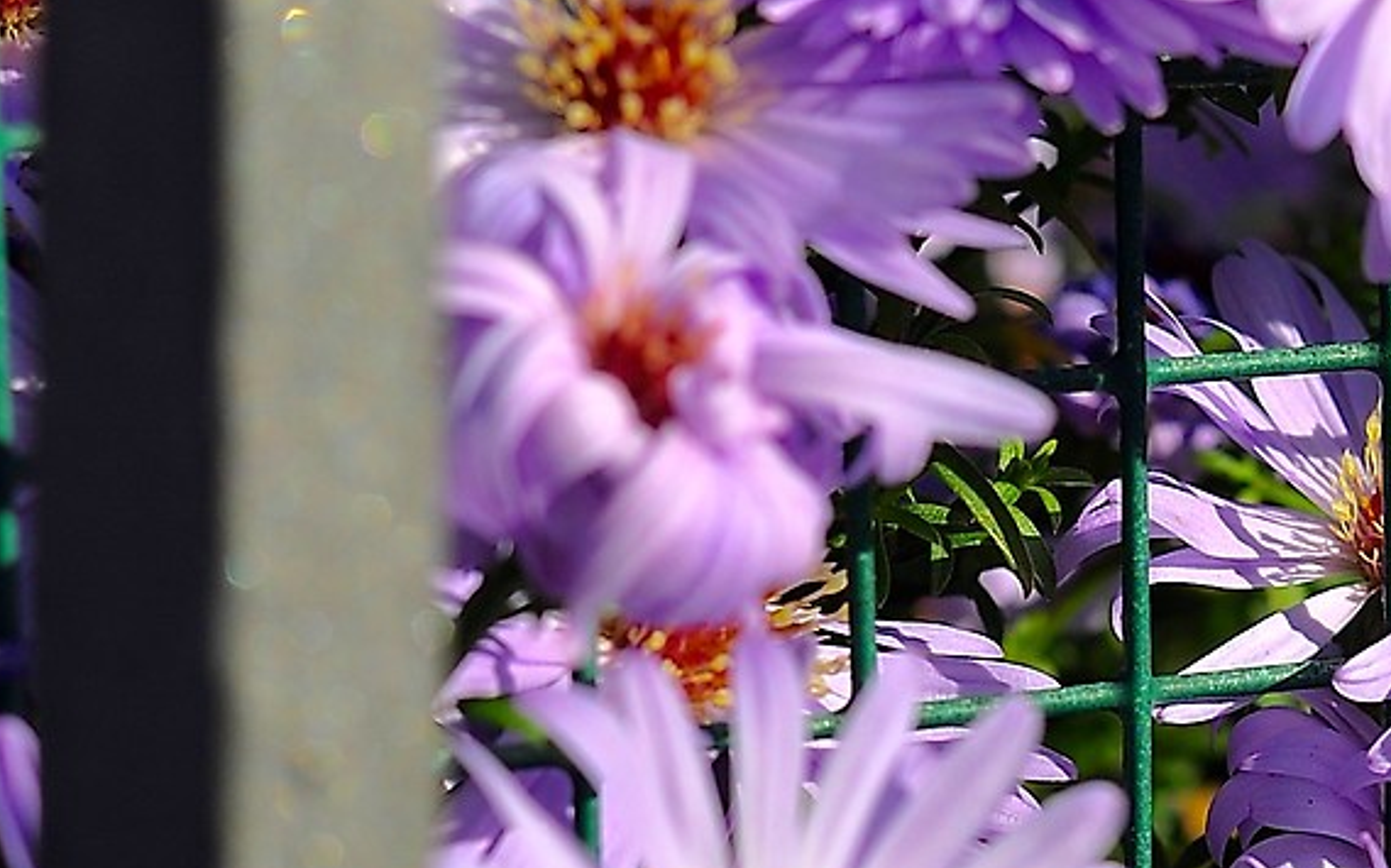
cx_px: 1444
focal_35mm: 215
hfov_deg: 9.7
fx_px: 8146
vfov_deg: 6.1
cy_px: 944
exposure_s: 1/1000
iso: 200
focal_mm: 50
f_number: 5.6
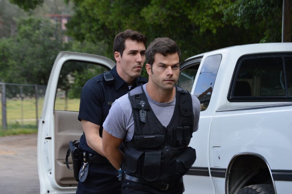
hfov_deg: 19.5
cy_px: 97
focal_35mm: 105
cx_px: 146
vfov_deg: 13.0
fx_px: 851
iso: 360
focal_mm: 70
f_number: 5.6
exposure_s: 1/500
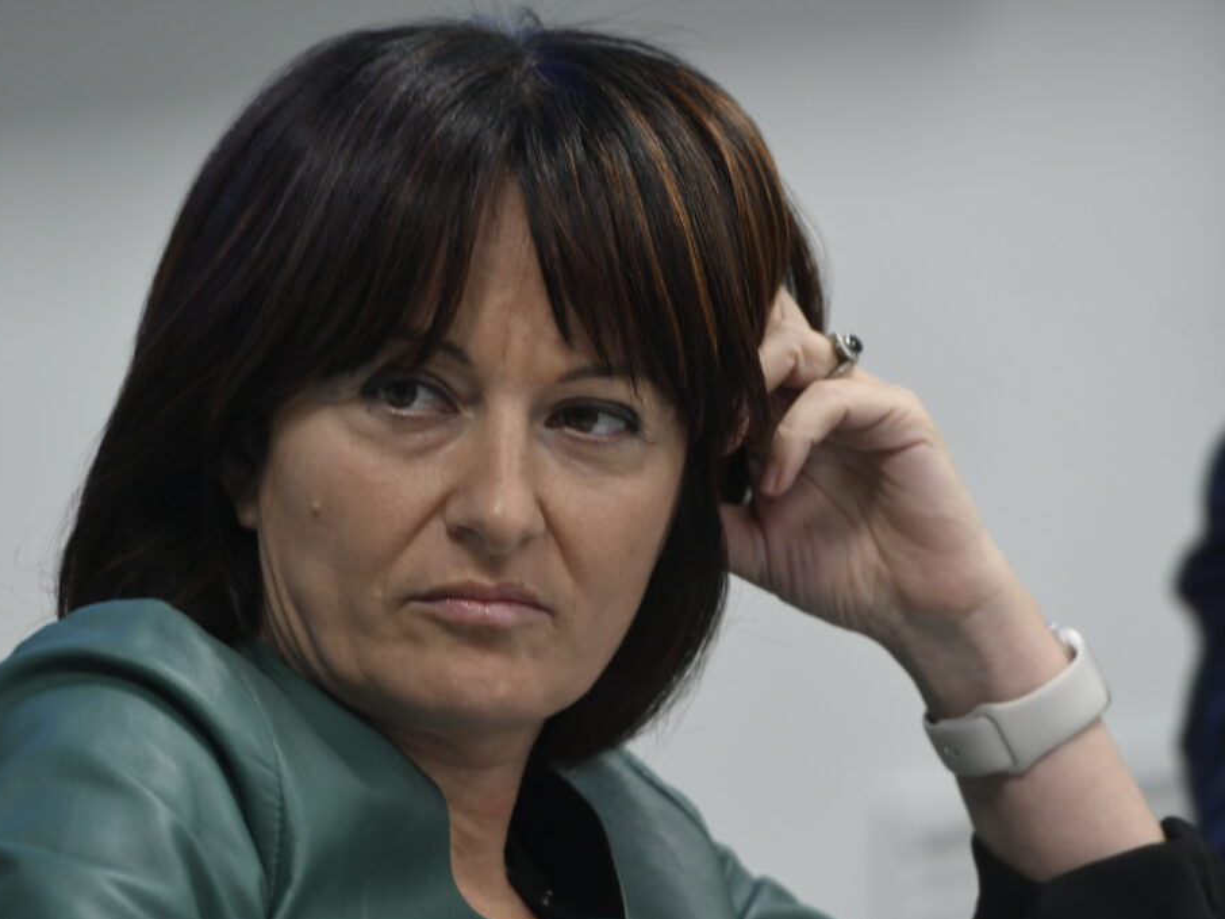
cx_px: 576
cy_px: 460
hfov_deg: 6.1
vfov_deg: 4.6
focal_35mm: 326
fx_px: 11540
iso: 1600
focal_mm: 200
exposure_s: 1/160
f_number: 3.2
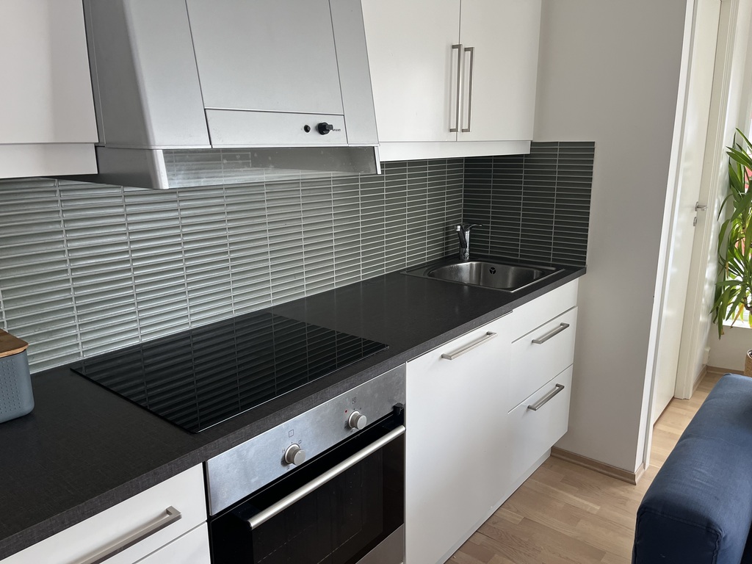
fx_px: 565
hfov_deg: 67.3
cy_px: 282
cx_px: 376
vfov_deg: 53.1
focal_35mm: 26
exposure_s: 1/120
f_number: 1.6
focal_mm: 5.1
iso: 125
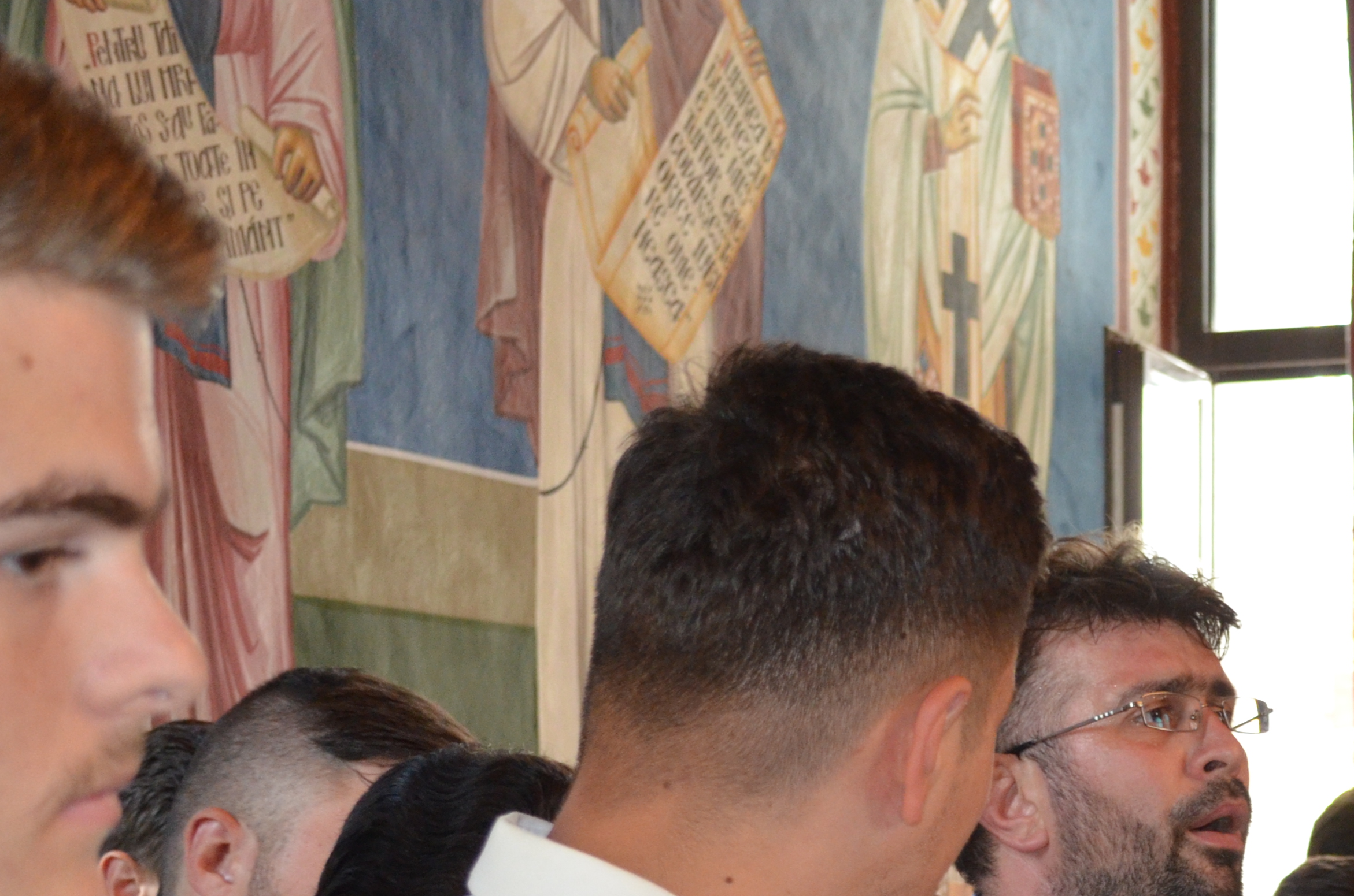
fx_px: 3791
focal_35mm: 101
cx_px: 1364
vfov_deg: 13.3
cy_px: 865
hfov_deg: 19.6
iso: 1400
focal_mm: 32
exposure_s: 1/60
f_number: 4.8
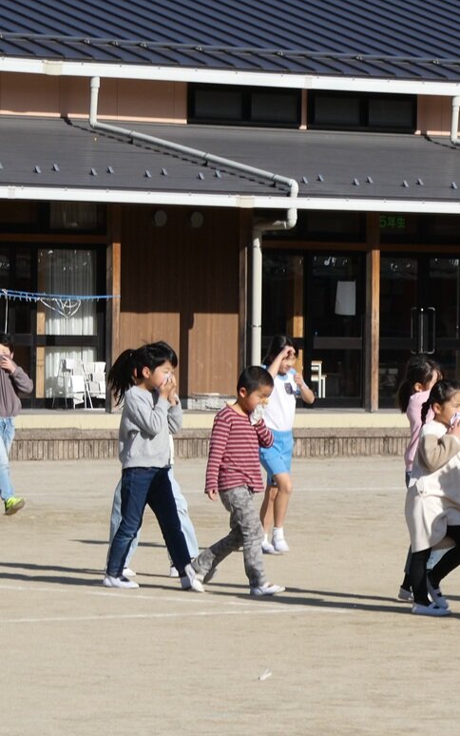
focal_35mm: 244
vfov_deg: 8.6
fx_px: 4892
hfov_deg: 5.4
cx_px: 310
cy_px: 368
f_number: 5.6
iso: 80
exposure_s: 1/400
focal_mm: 30.9
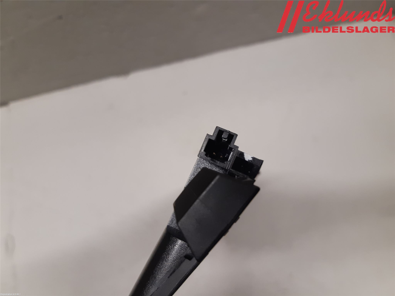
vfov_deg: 53.1
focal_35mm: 26
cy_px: 148
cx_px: 198
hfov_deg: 67.3
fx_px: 297
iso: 125
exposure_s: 1/50
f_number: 1.7
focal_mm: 3.93
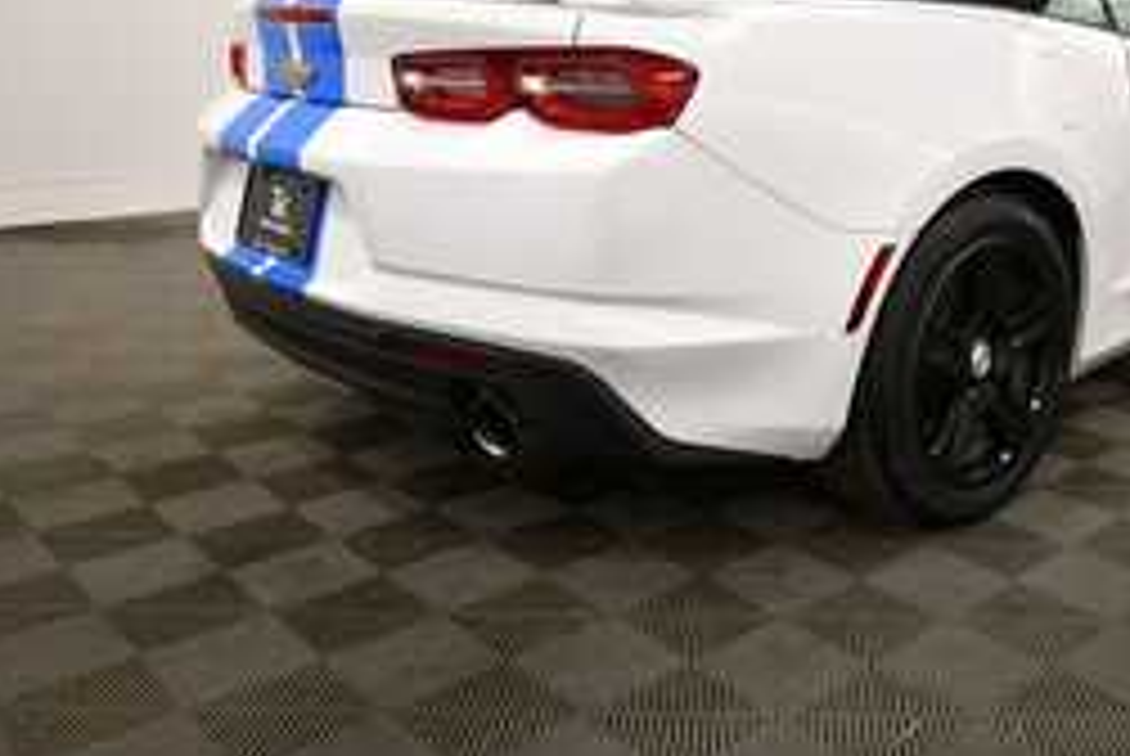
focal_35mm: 35
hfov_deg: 52.6
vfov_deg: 37.1
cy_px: 191
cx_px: 810
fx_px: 1100
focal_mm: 15
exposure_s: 1/250
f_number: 5
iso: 720
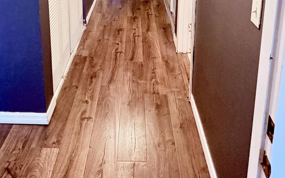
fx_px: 303
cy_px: -29
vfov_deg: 28.9
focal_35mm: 39
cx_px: 128
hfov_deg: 50.3
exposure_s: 1/60
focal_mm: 6.76
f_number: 1.78
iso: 640
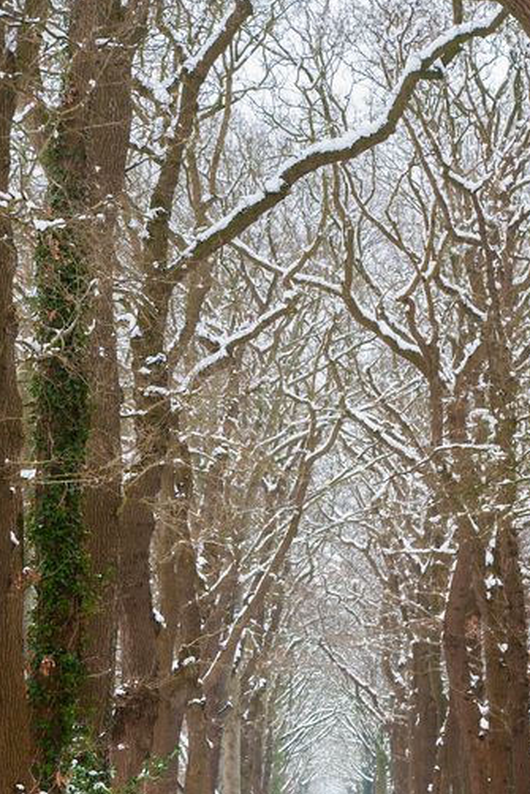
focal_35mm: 155
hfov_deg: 8.9
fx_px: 3413
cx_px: 335
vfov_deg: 13.2
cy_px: 538
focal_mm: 75
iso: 100
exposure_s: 1/13
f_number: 8
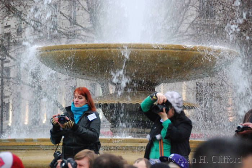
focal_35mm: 202
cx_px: 126
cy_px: 84
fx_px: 1419
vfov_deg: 6.8
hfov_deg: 10.2
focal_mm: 135
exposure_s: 1/200
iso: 1250
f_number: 5.6
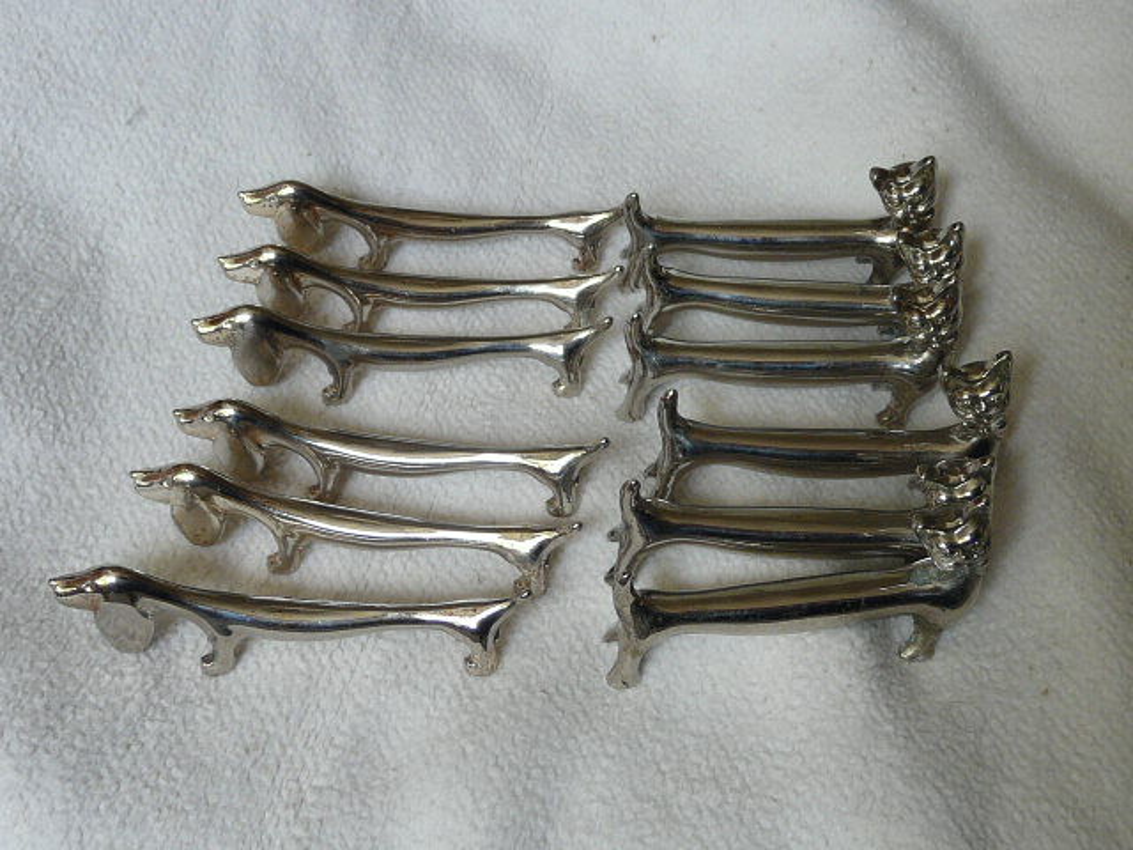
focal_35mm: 45
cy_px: 425
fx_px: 1473
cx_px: 566
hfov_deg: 42.1
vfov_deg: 32.2
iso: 100
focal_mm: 4.7
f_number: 2.8
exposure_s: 1/80
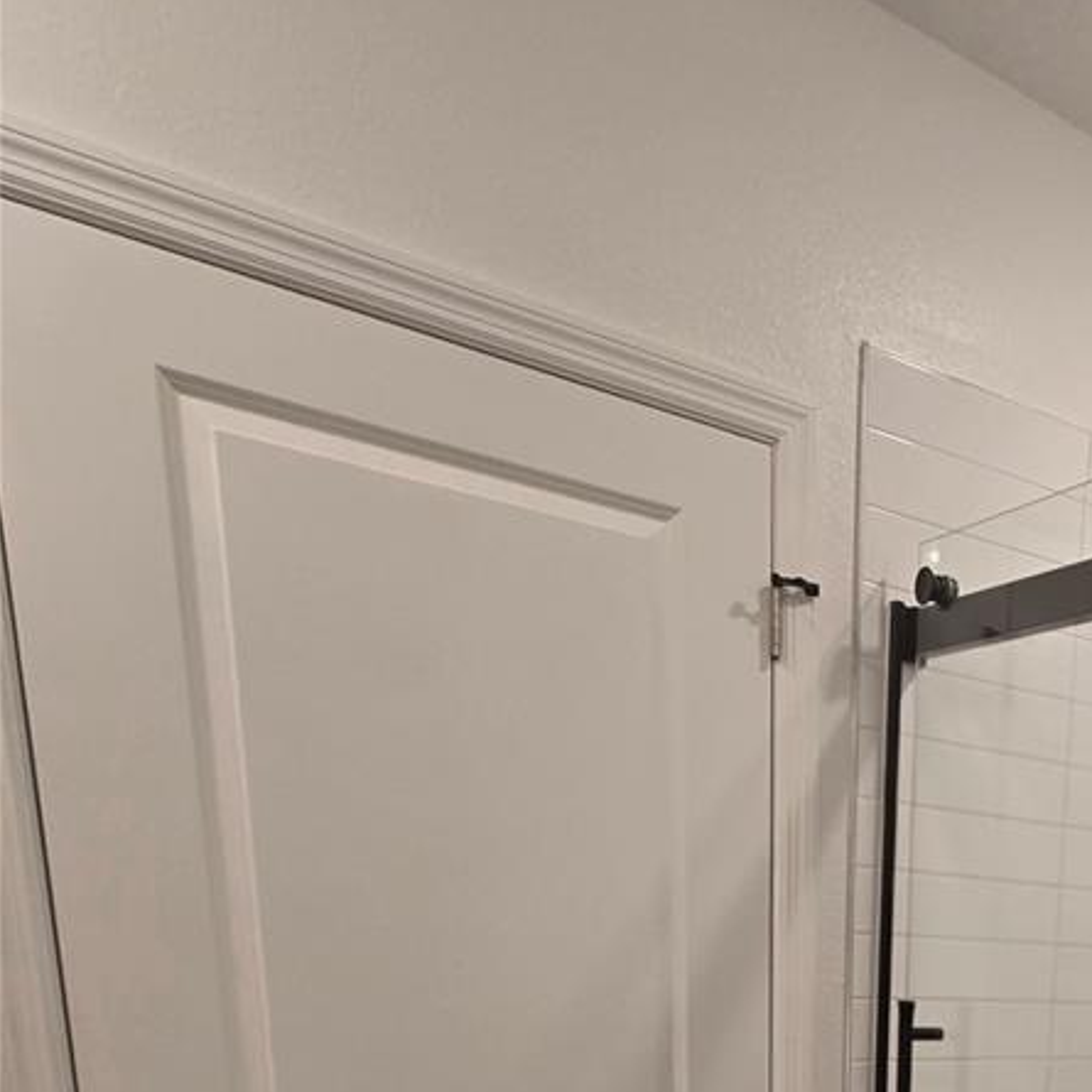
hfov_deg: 44.4
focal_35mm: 31
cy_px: 1210
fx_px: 1106
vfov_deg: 41.5
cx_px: 1102
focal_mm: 2.2
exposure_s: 1/60.2
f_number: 2.2
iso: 100
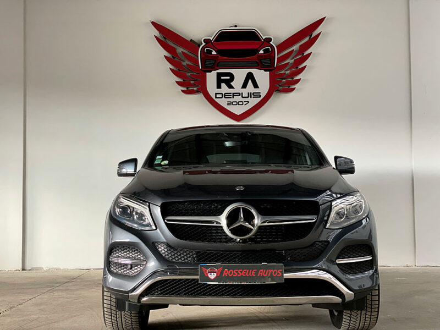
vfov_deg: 28.0
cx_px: 220
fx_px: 661
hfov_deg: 36.8
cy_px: 165
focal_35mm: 52
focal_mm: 6
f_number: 2
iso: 250
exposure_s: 1/108
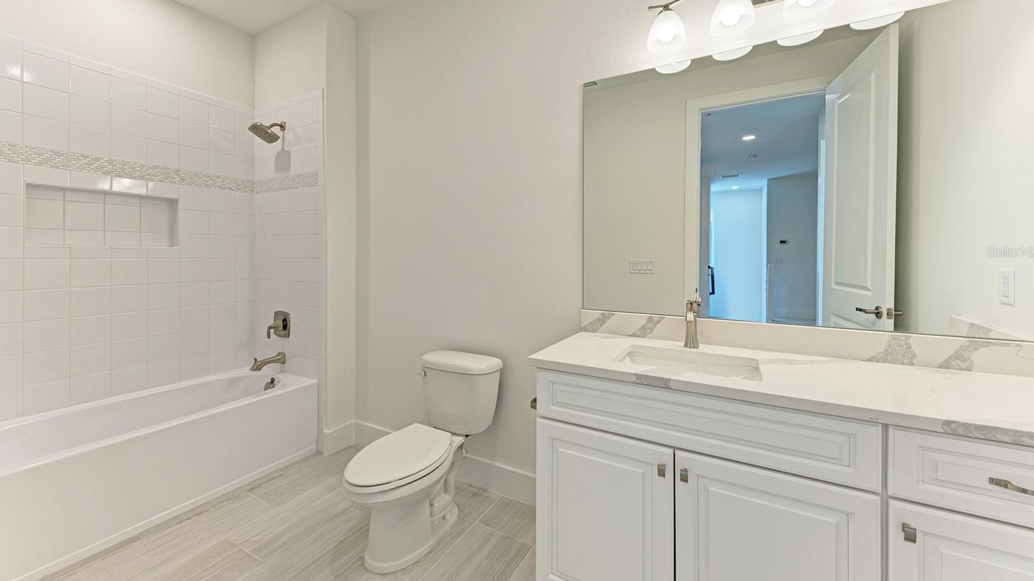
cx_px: 514
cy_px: 252
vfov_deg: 73.9
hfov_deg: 106.8
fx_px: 384
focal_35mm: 14
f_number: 9
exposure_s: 1/20
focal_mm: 13
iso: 200
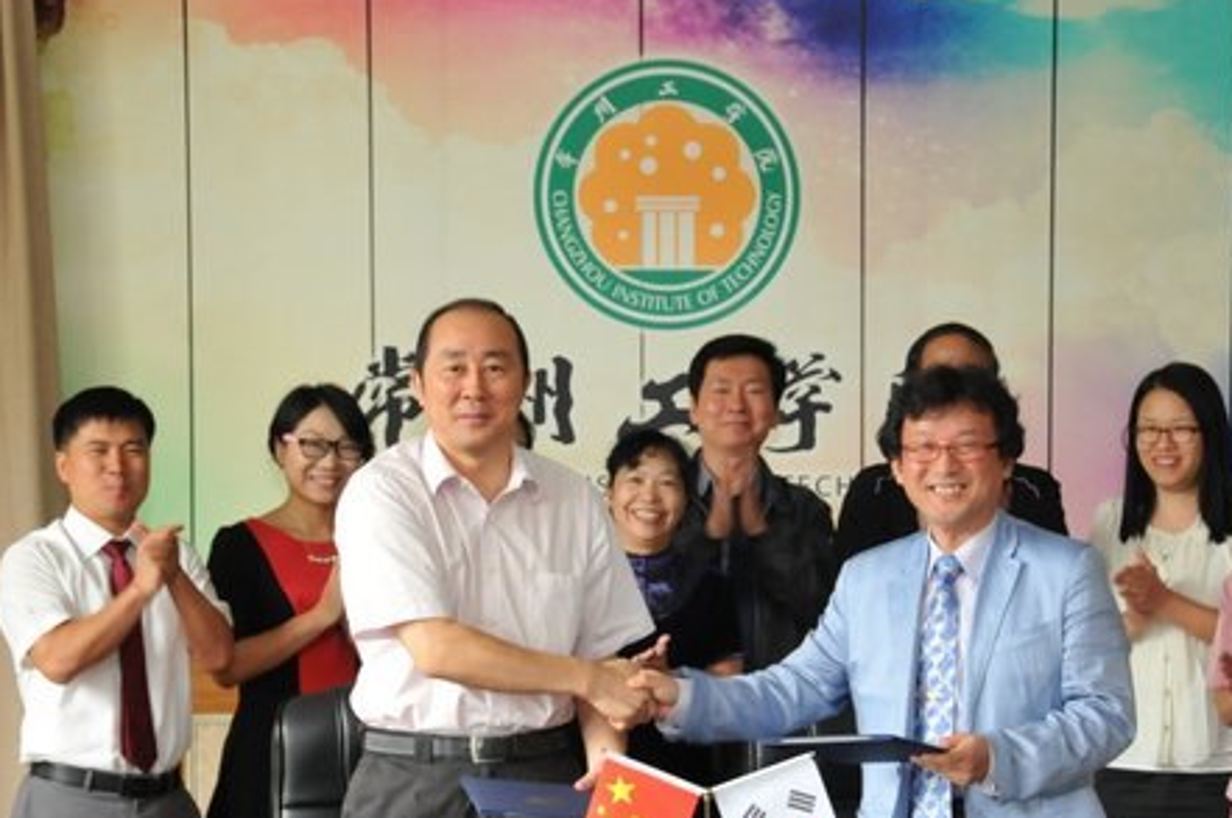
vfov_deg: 13.4
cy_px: 523
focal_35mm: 102
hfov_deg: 20.0
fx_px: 3487
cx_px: 693
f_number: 7.1
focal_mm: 50
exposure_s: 1/60
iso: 1000
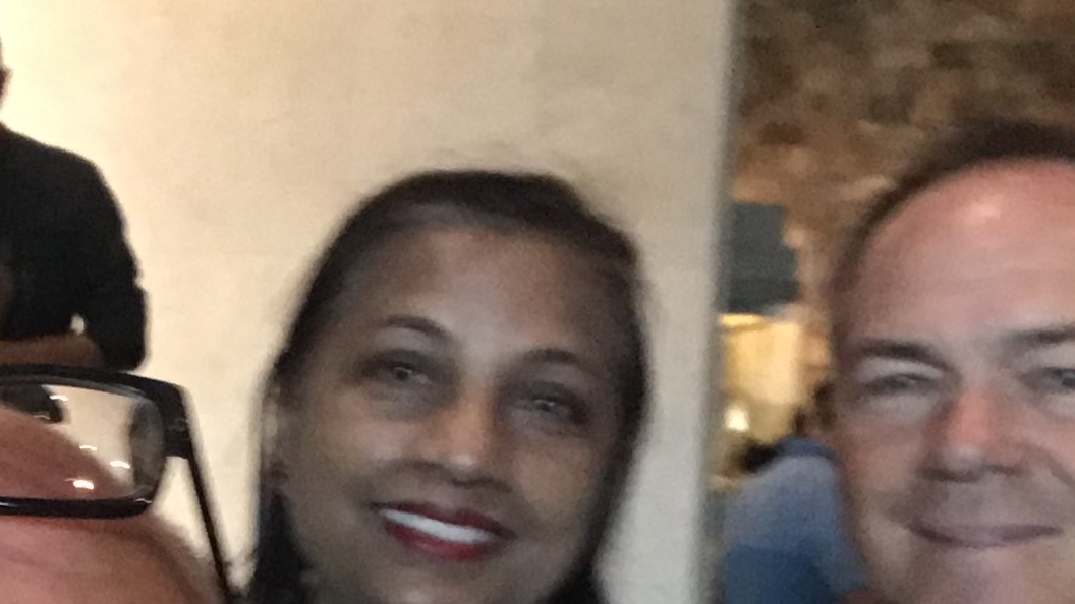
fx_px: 2907
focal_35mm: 102
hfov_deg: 20.3
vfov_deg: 11.8
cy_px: 590
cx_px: -12
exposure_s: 1/20
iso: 250
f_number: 2.2
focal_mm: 2.87
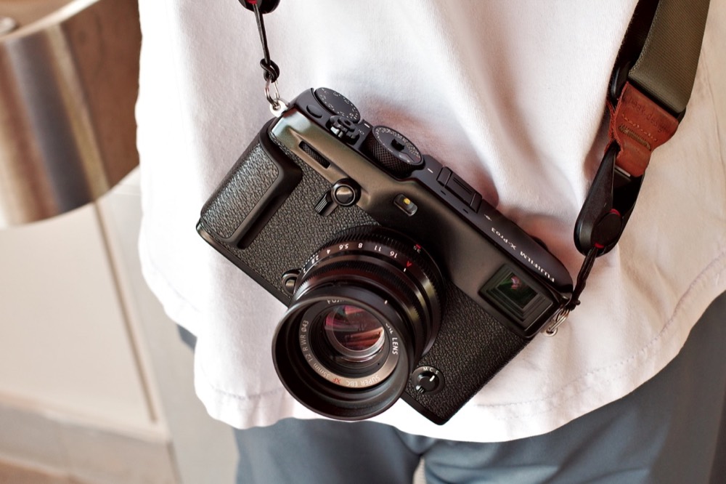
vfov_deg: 27.0
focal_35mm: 50
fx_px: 1008
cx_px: 363
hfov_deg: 39.6
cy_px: 242
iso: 200
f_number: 3.2
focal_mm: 18.3
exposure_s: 1/200
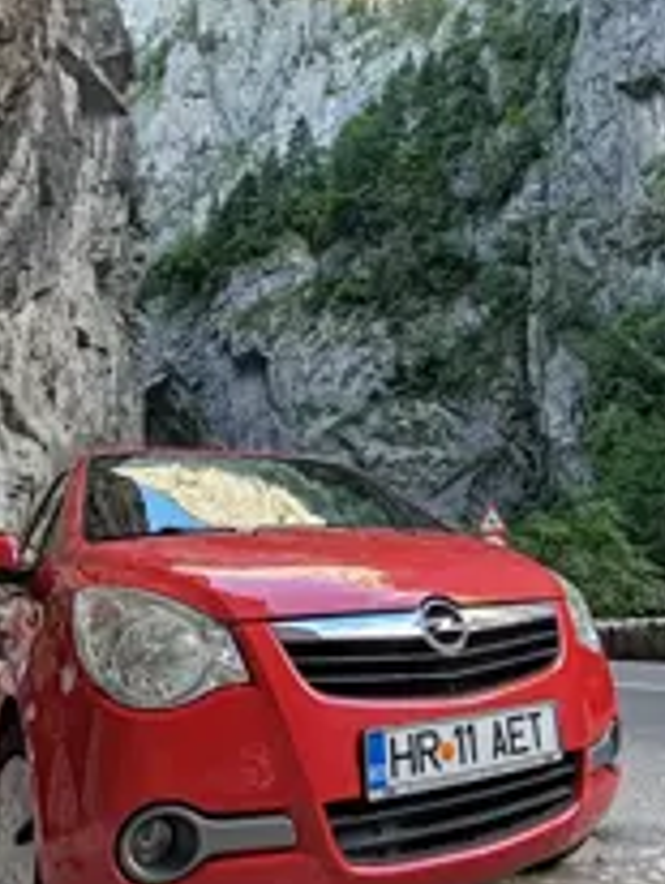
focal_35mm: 31
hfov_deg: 45.1
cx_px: 420
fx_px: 792
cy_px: 330
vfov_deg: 57.6
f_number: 2.2
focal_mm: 1.96
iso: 50
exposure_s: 1/160
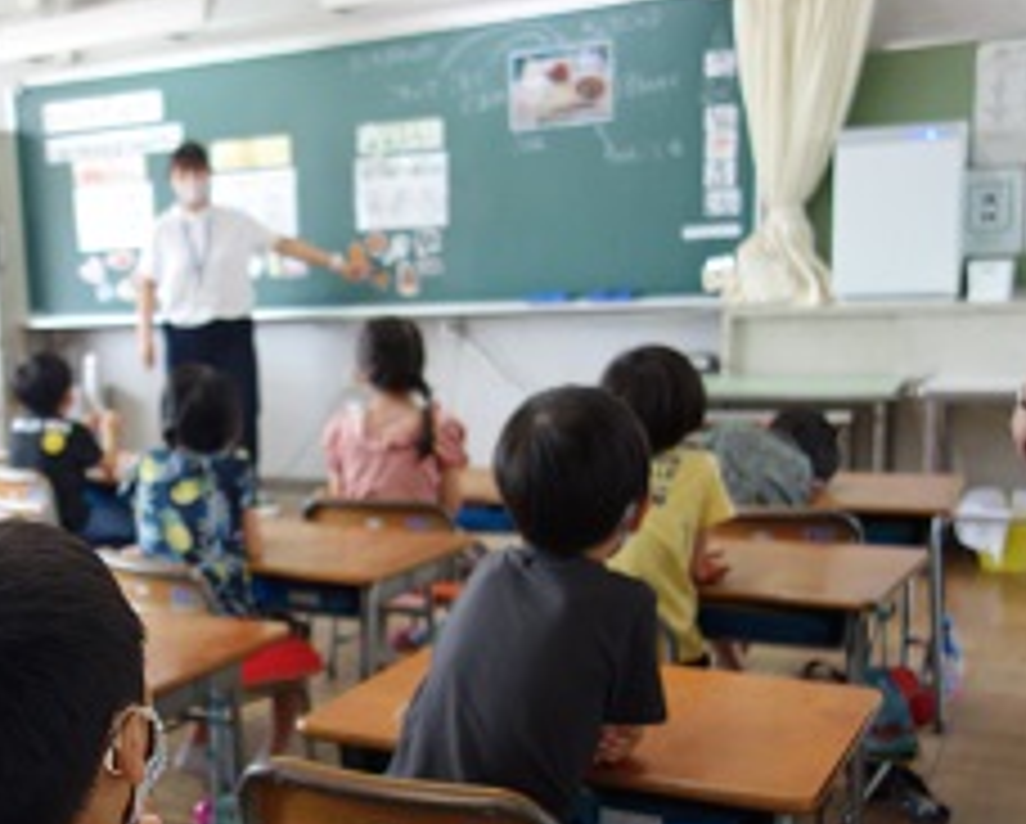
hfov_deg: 39.0
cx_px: 234
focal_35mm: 46
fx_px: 1399
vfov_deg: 32.6
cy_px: 540
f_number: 1.8
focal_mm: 10.4
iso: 125
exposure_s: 1/80
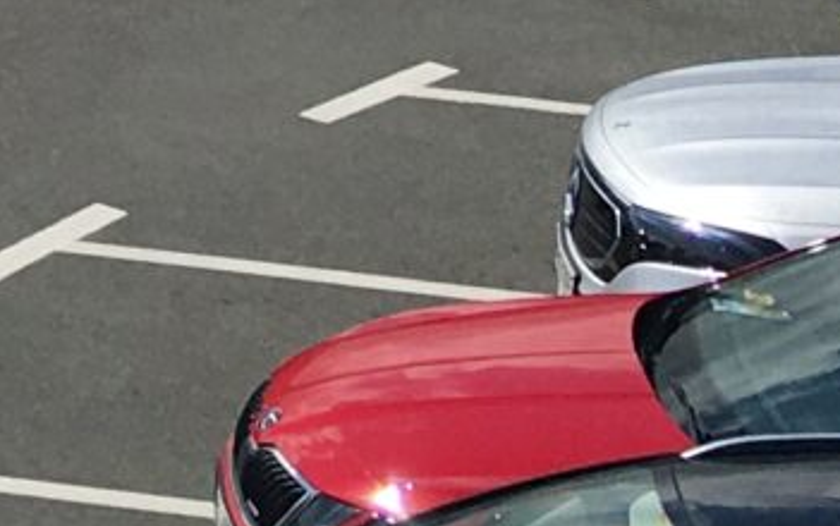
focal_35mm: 224
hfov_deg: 8.6
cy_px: -1250
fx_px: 5132
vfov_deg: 5.4
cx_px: -1115
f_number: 2.2
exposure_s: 1/3077
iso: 25
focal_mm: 4.15
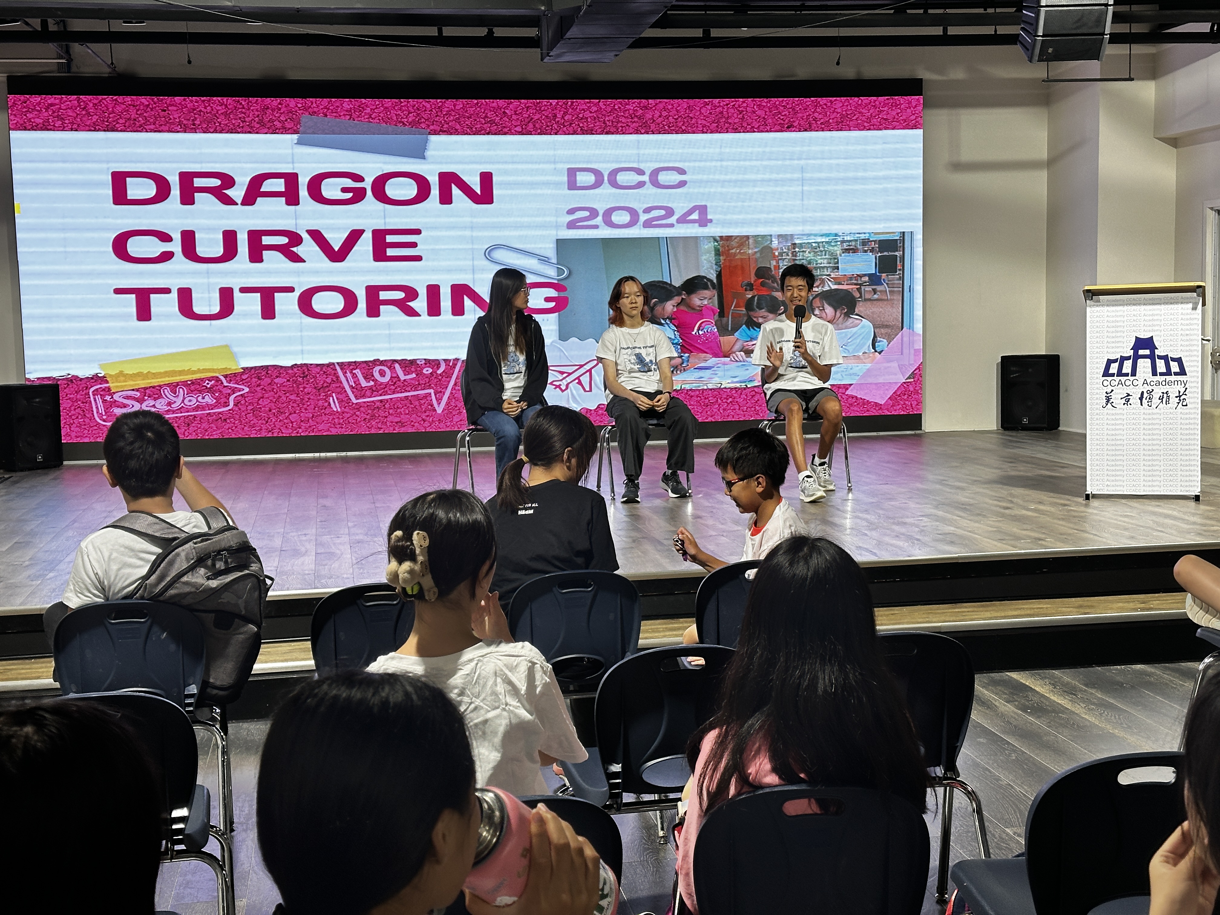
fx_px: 1692
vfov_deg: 30.3
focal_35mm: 48
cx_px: 610
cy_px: 458
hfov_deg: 39.7
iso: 50
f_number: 1.78
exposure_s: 1/60
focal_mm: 6.86
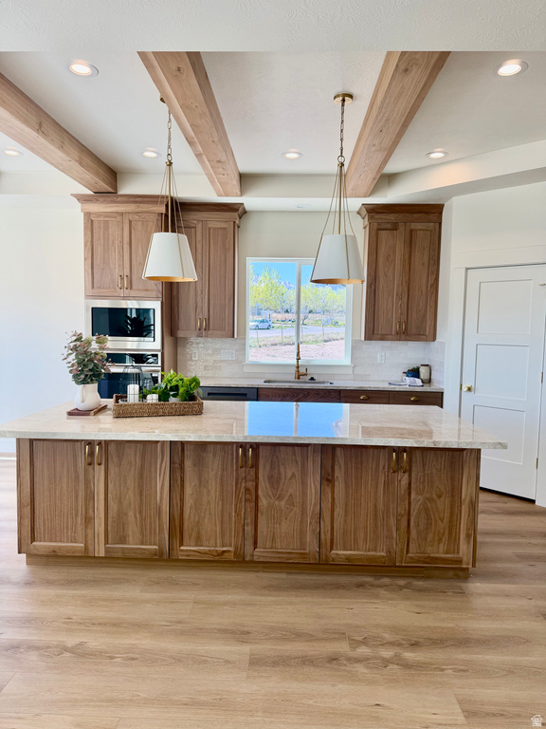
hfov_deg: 56.8
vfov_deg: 71.6
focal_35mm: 24
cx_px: 273
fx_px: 505
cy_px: 364
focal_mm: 6.76
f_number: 1.78
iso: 100
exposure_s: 1/580
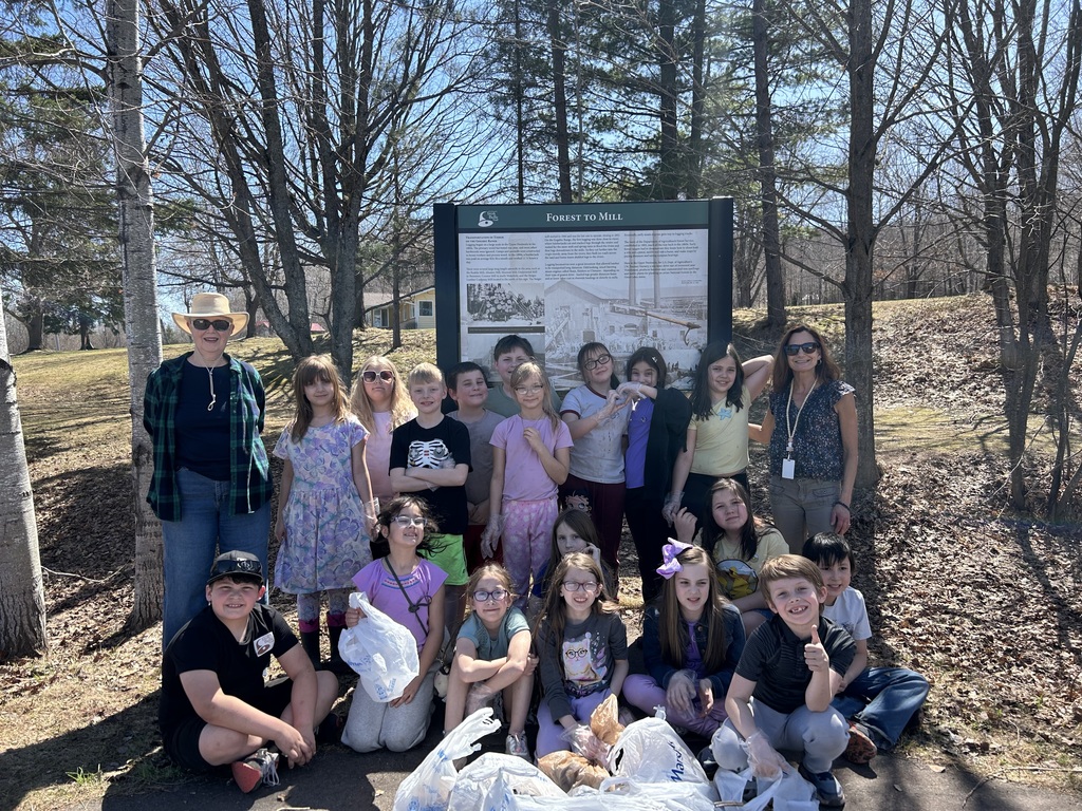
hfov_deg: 67.3
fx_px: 813
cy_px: 406
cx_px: 541
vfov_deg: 53.1
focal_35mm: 26
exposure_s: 1/1147
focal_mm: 5.7
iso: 50
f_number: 1.5
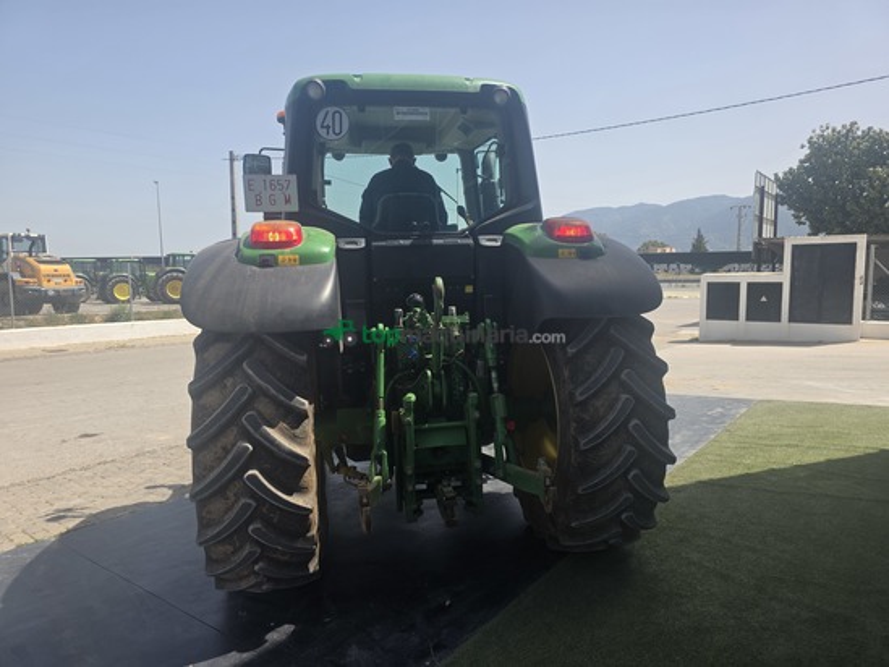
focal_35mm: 23
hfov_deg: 73.9
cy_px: 334
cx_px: 444
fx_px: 591
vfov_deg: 58.9
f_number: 1.7
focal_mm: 6.3
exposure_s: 1/3737
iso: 80
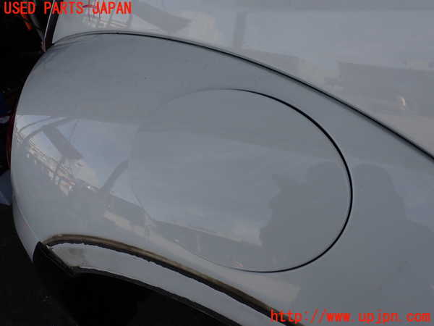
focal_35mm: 30
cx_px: 217
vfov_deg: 46.8
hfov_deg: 60.0
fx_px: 376
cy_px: 163
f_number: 3.2
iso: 100
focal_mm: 5.4
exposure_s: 1/640
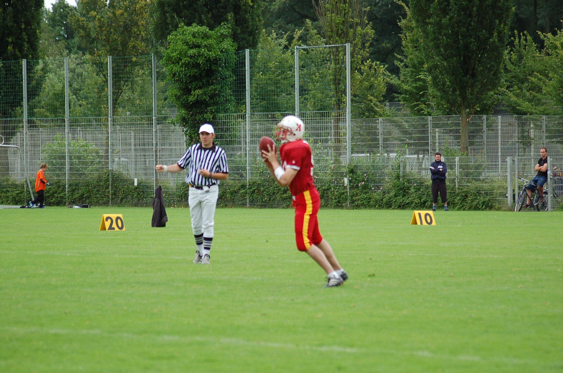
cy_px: 186
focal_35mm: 202
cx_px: 282
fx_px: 3161
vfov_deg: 6.8
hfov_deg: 10.2
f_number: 4.5
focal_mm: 135
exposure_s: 1/800
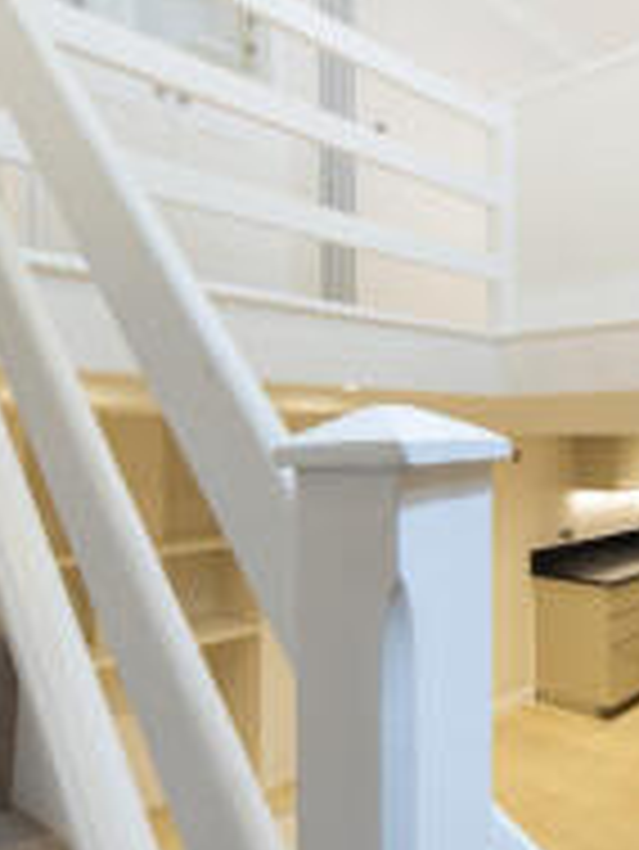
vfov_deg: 61.6
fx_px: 713
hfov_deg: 46.6
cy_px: 456
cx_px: 477
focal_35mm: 29
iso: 125
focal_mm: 12
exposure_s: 1/4
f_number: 18
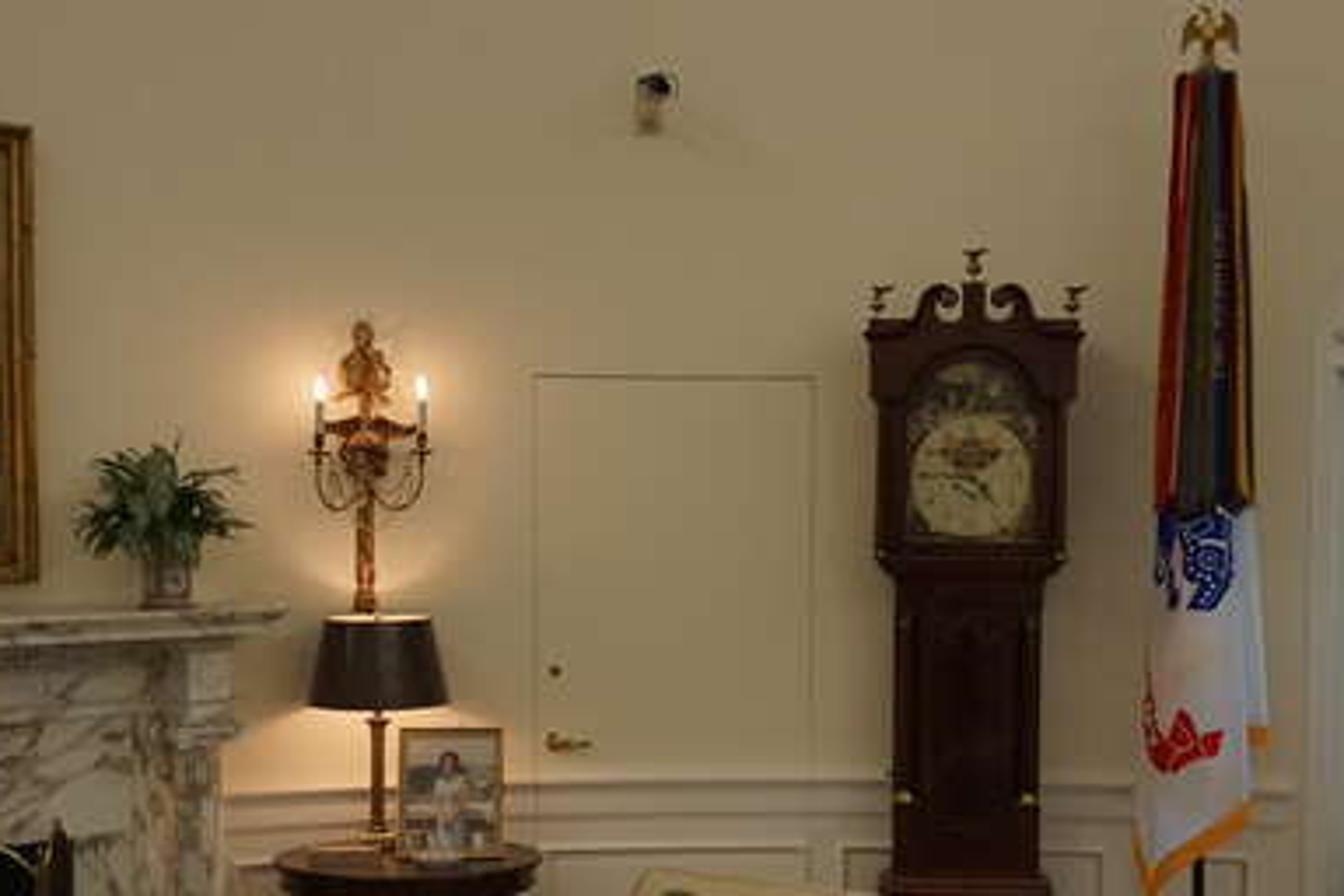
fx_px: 1867
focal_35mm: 50
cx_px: 738
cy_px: 597
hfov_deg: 39.6
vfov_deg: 26.8
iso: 1600
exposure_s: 1/160
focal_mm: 16
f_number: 4
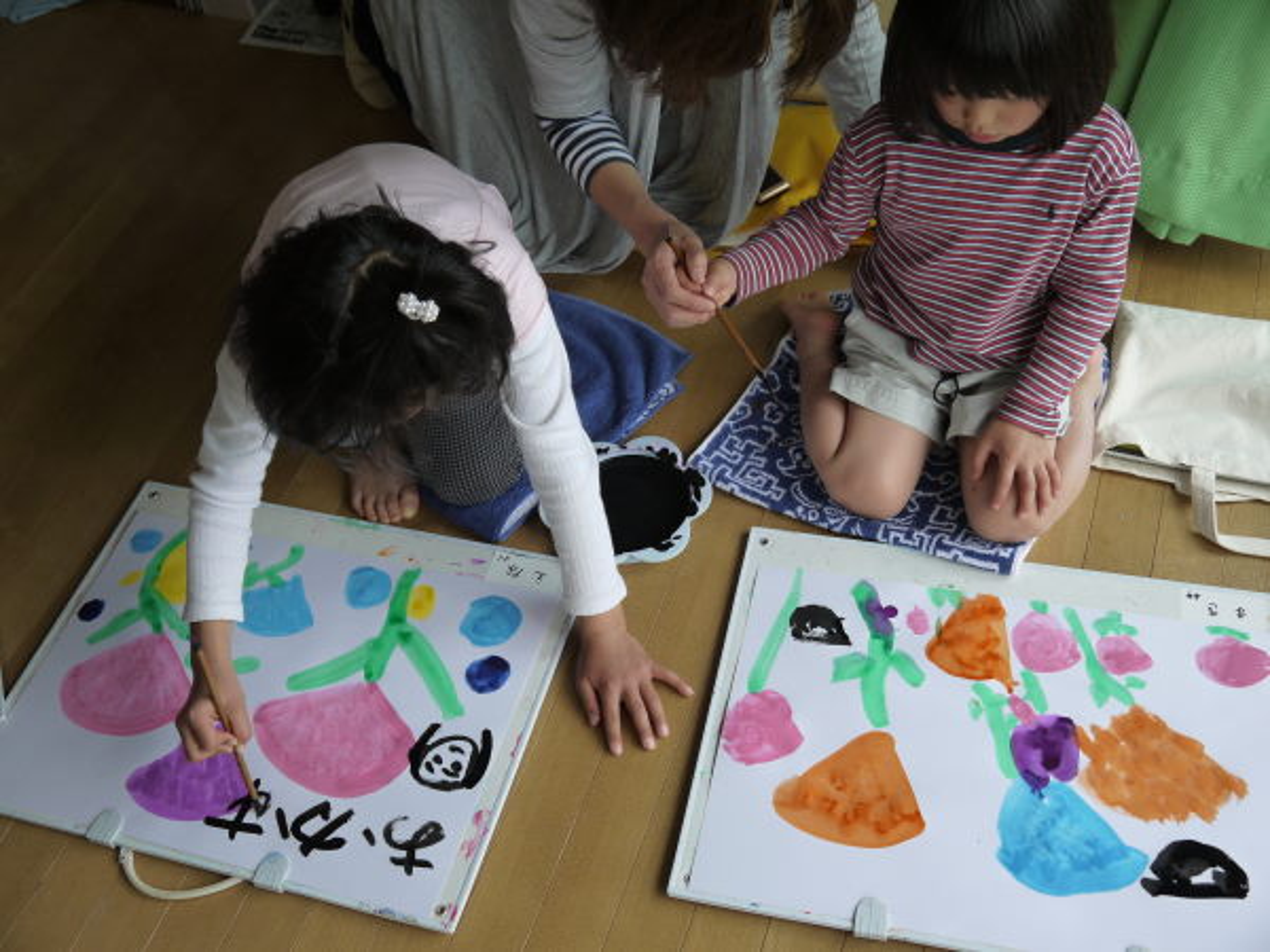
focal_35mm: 38
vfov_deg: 37.7
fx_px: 1394
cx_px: 635
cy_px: 476
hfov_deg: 49.0
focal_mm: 19
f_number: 4.4
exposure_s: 1/160
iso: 100
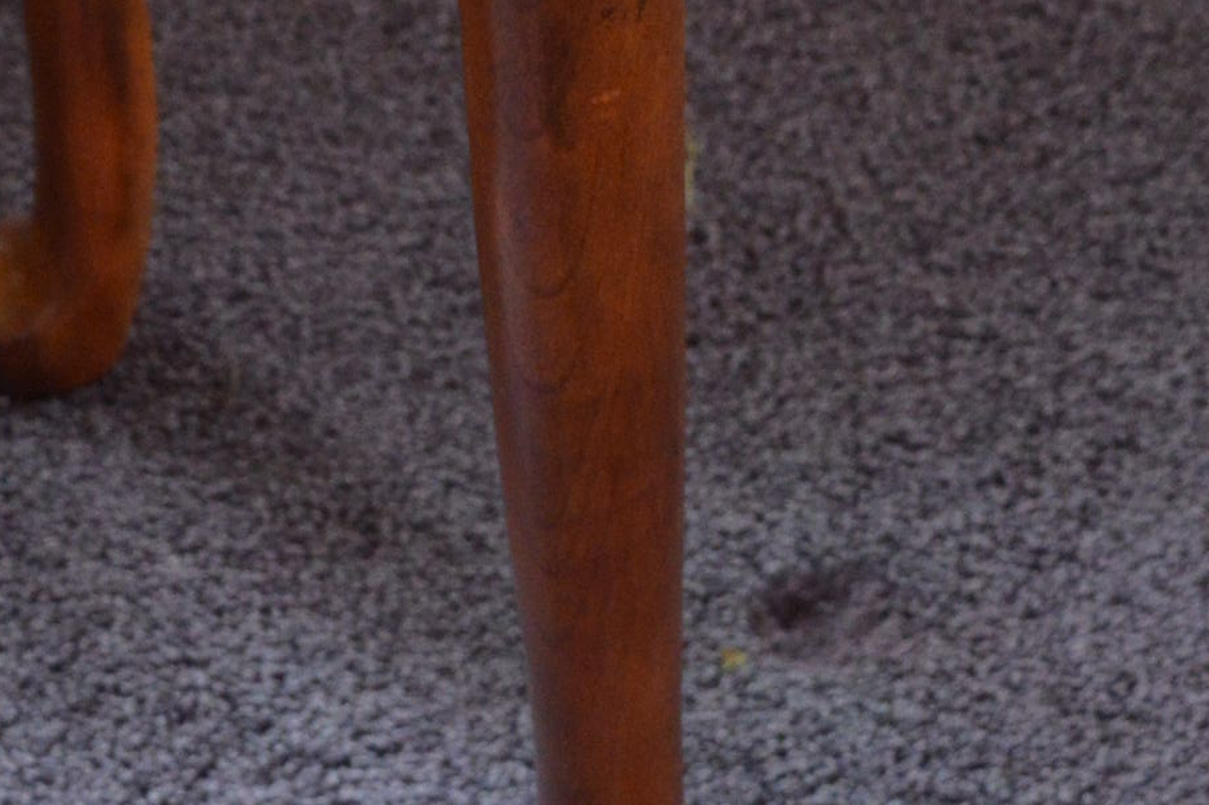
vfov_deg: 8.7
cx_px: 508
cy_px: -449
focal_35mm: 154
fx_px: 5158
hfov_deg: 13.4
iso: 1600
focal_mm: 31
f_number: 6.3
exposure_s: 1/80
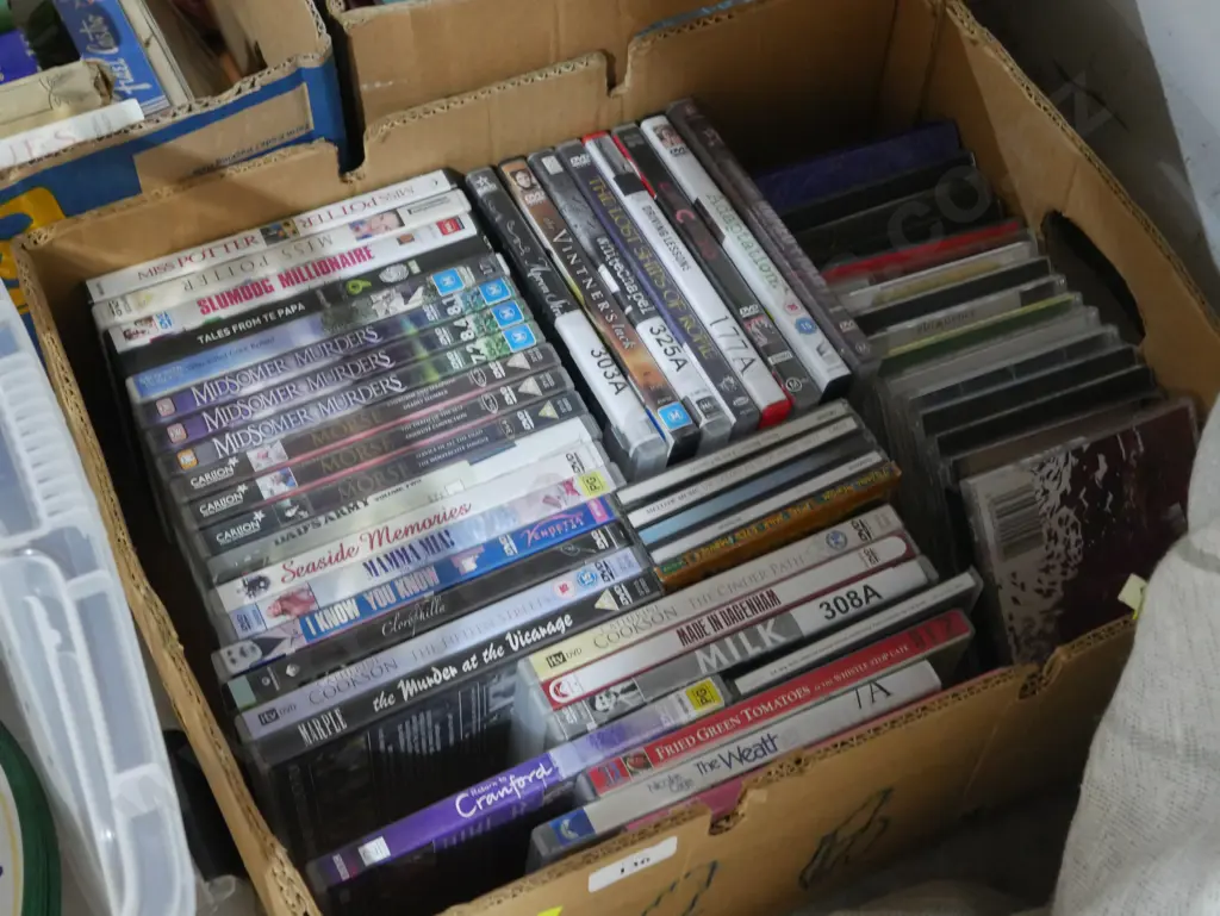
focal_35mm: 56
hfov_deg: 34.3
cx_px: 610
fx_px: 1975
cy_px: 458
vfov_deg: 26.1
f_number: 5.3
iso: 3200
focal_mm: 28
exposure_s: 1/30
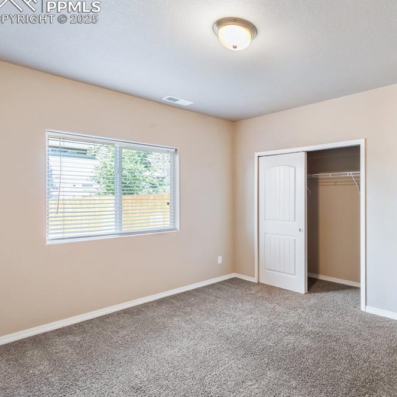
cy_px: 195
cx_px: 287
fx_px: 272
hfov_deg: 68.4
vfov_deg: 72.1
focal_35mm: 21
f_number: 10
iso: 250
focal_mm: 16
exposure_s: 1.6
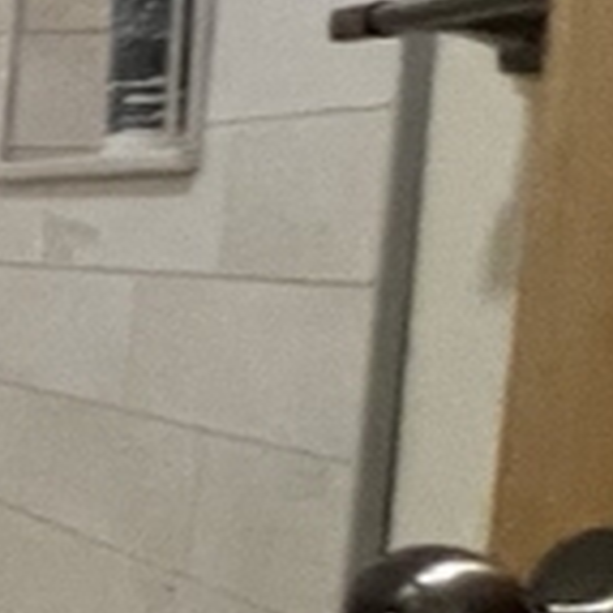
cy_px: 339
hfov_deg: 10.7
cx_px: -1350
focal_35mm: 82
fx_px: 1643
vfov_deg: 21.1
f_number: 1.8
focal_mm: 1.57
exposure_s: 1/120
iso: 200
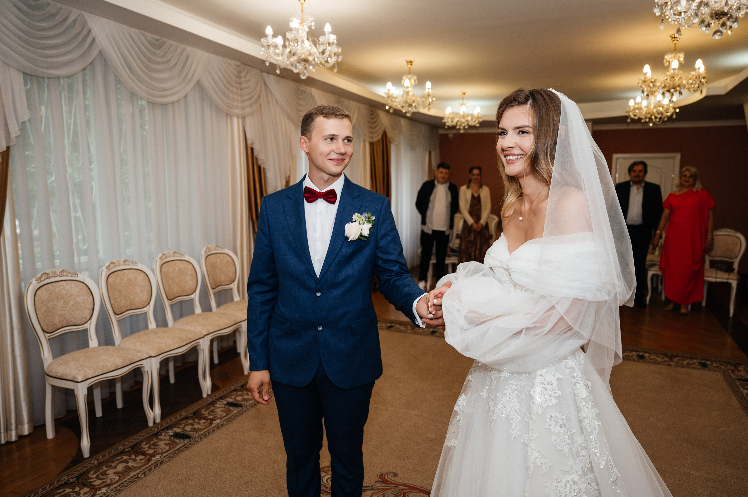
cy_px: 248
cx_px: 374
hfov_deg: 70.5
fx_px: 529
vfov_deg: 50.3
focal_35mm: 26
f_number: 3.2
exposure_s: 1/200
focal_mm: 25.5
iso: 500
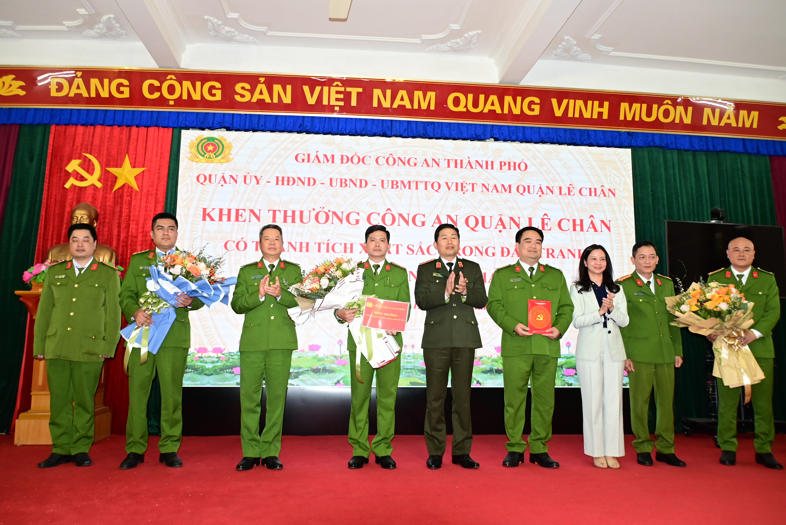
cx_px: 393
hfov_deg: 67.3
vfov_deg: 48.0
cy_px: 262
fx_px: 590
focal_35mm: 27
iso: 800
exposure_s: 1/200
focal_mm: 18
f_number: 3.5
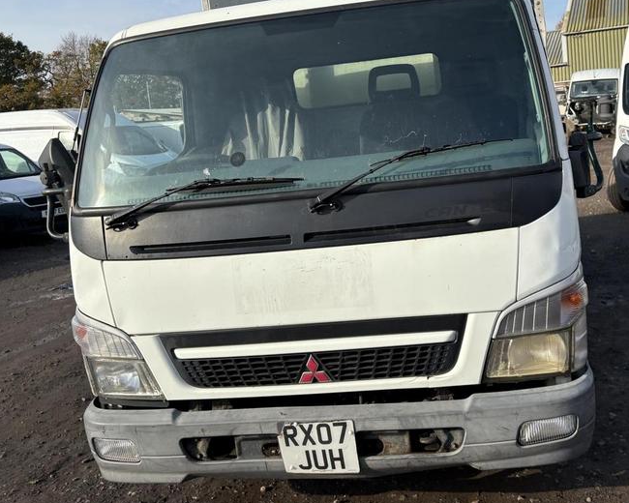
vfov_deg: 41.9
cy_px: 192
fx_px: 652
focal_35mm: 35
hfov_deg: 50.9
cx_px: 400
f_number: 1.6
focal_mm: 5.96
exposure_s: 1/2865
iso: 50
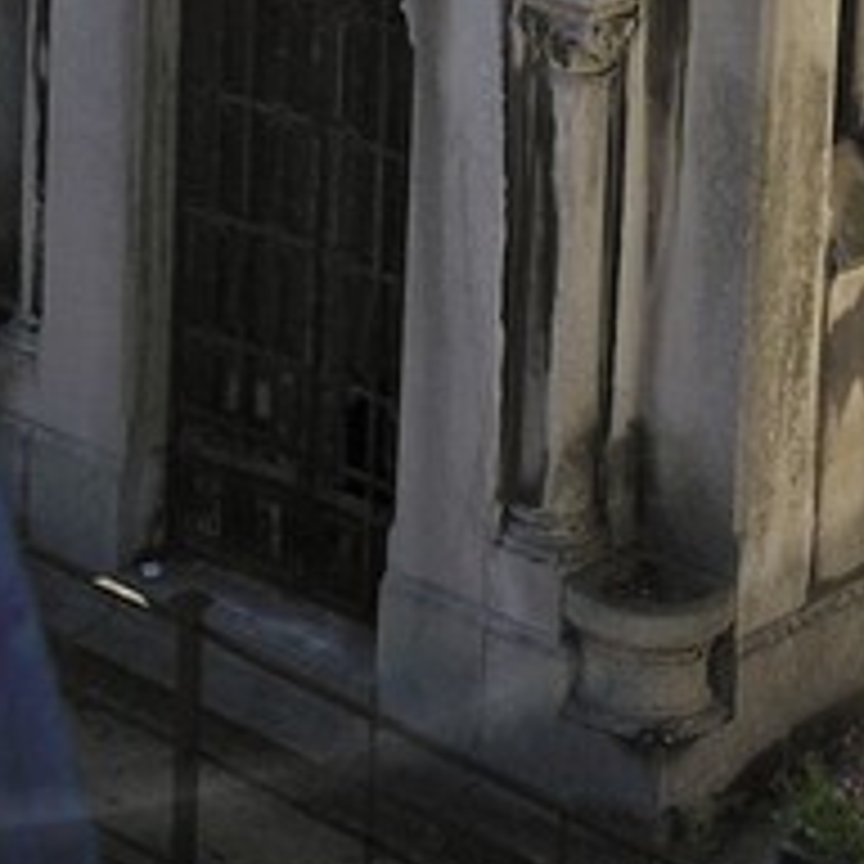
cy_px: -814
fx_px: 4801
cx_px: -171
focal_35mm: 170
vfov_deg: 9.6
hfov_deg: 10.1
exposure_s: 1/125
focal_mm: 24
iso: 200
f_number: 11
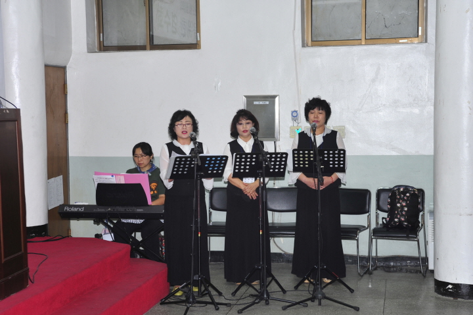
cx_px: 236
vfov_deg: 19.4
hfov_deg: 28.9
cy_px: 158
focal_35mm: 70
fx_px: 919
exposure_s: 1/60
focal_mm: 70
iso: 200
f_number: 5.6
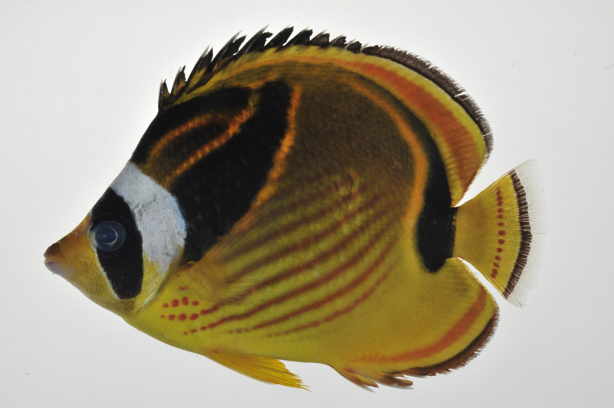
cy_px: 204
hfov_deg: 13.1
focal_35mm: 158
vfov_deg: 8.7
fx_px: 2683
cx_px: 307
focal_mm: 105
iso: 200
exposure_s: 1/60
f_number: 25
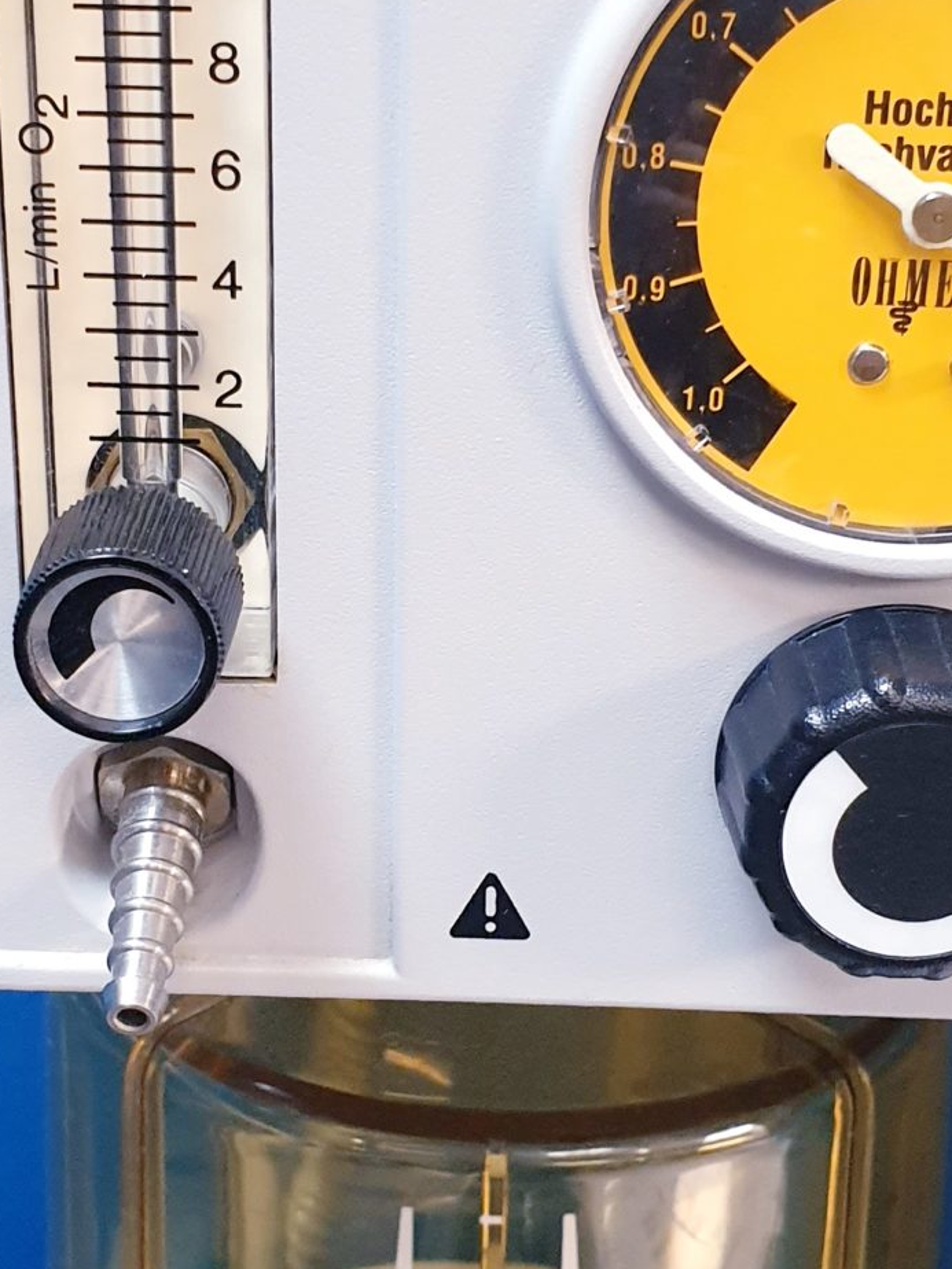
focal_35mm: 72
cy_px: 645
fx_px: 2640
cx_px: 364
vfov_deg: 27.0
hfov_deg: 20.4
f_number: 2.4
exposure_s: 1/50
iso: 400
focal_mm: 4.3
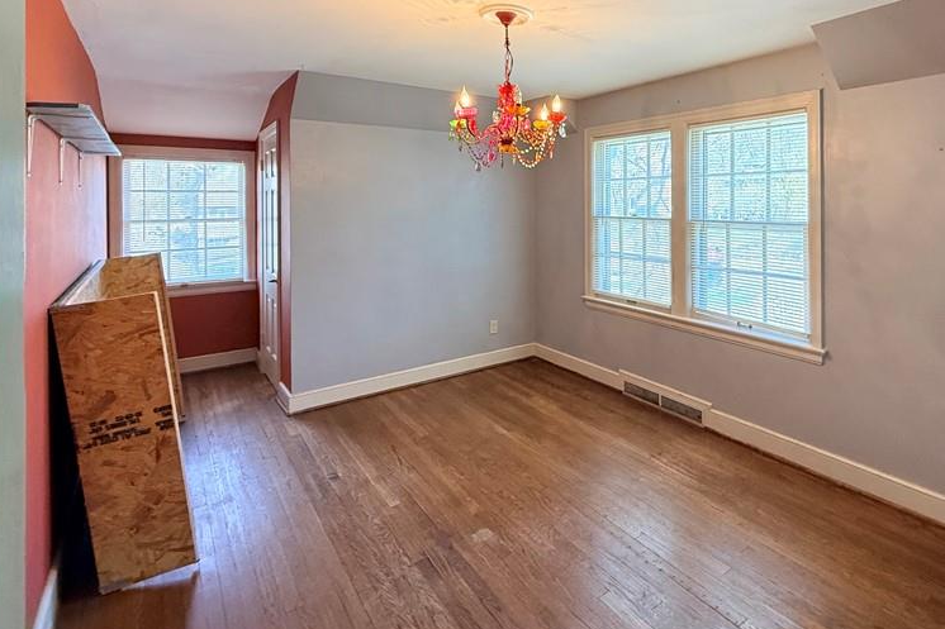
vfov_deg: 60.2
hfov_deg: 82.4
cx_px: 590
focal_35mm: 20
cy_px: 201
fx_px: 525
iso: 320
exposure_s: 1/120
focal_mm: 2.22
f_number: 2.2
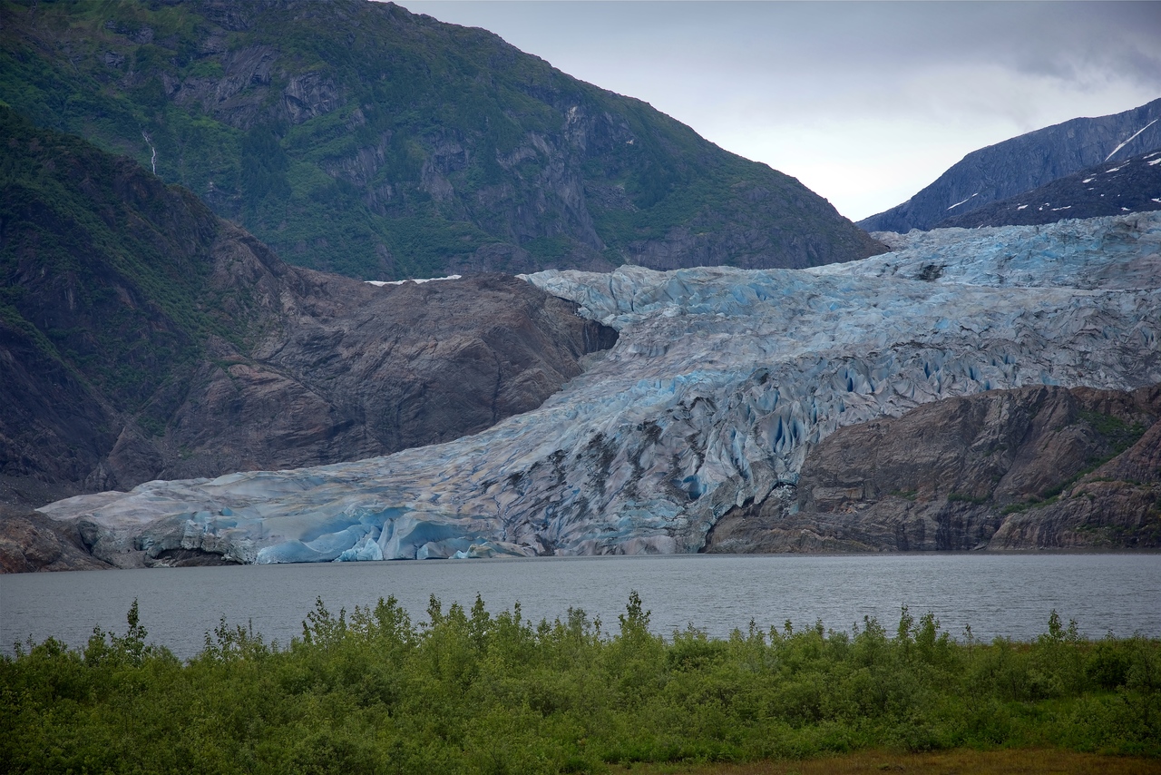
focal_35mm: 105
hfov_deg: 19.5
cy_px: 388
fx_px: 3387
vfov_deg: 13.0
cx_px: 580
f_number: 8
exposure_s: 1/250
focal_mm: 105
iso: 100
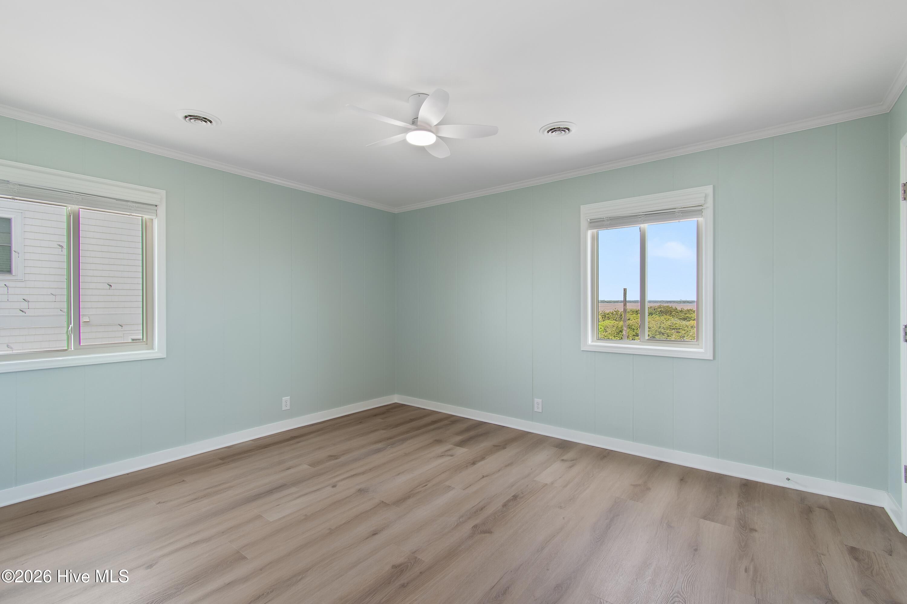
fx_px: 378
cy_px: 302
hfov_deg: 100.4
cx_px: 454
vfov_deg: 77.3
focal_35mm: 15
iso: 100
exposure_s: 1/15
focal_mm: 10
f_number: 4.5
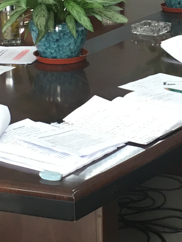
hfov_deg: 12.0
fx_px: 862
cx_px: 158
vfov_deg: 15.9
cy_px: 52
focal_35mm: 123
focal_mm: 4.15
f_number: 2.2
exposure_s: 1/33
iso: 40
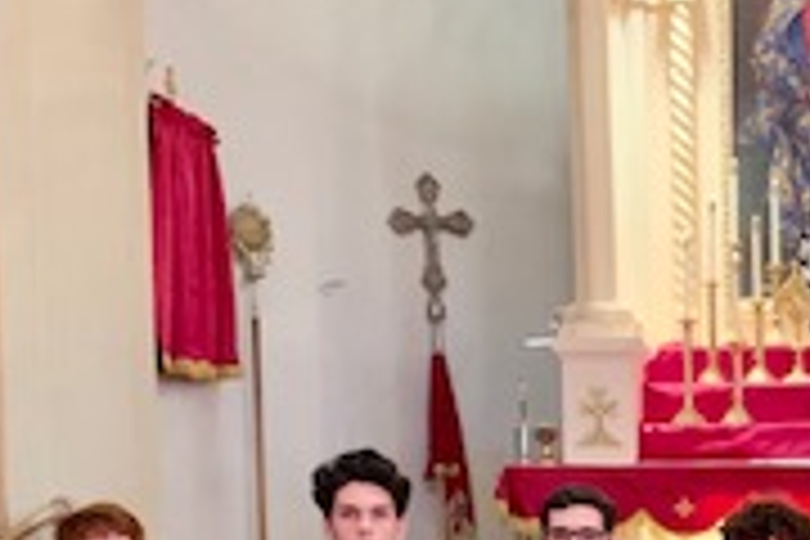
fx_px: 2160
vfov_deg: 13.9
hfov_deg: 20.5
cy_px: 621
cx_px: 828
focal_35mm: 96
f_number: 1.8
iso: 200
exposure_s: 1/60
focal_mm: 4.25
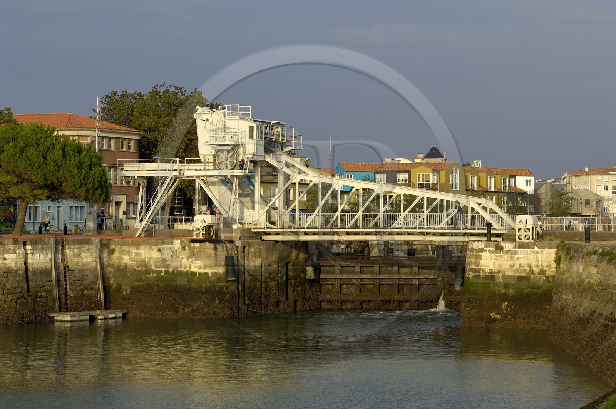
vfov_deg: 13.0
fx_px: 1794
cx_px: 308
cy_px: 204
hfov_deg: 19.5
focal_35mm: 105
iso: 100
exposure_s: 1/160
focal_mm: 70
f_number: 8
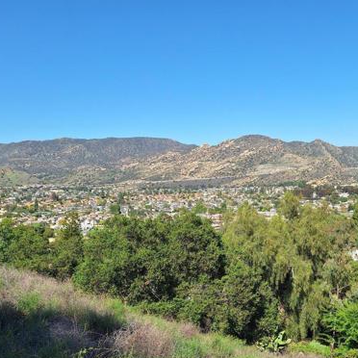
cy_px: 223
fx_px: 410
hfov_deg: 46.8
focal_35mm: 35
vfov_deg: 46.8
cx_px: 222
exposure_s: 1/2174
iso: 40
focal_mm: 5.54
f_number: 1.8
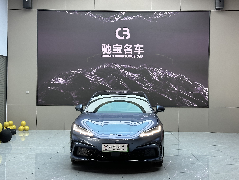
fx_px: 331
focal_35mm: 48
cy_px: 90
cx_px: 120
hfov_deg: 39.7
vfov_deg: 30.3
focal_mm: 6.86
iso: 80
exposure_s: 1/100
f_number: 1.78
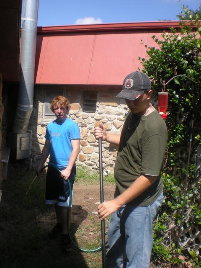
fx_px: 294
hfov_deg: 37.7
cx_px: 100
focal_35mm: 38
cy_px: 134
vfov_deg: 49.0
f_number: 4.6
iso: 64
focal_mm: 6.3
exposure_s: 1/330
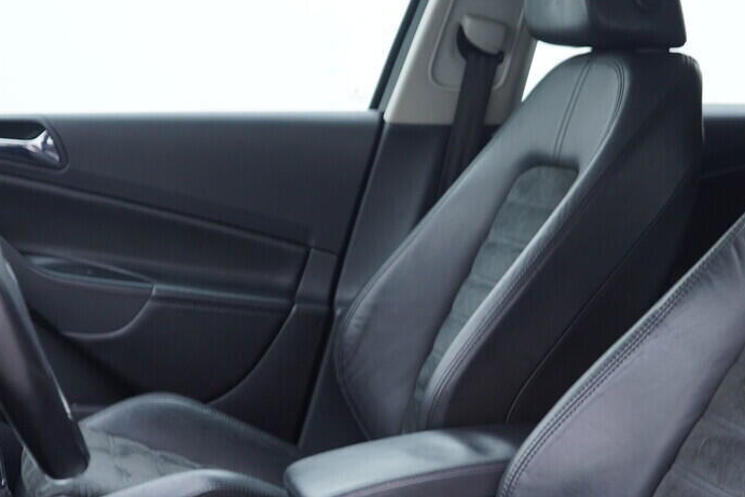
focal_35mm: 75
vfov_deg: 18.0
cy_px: 395
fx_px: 1552
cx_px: 433
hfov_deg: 26.9
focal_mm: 24
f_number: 2.8
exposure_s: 1/40
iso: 125
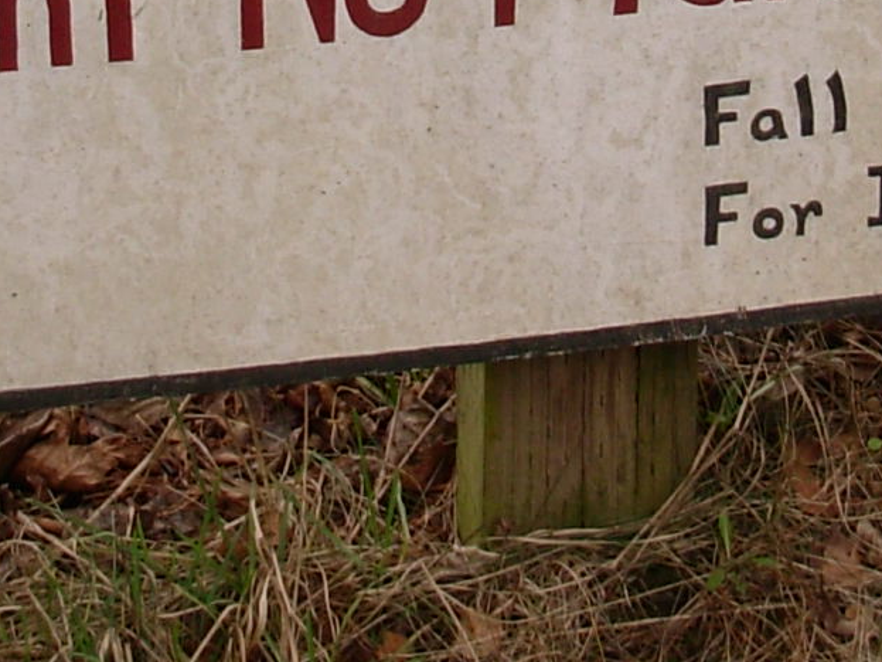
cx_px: 517
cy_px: -313
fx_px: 3184
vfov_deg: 11.4
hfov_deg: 15.8
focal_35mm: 125
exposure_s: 1/197
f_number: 2.9
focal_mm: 6.3
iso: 50
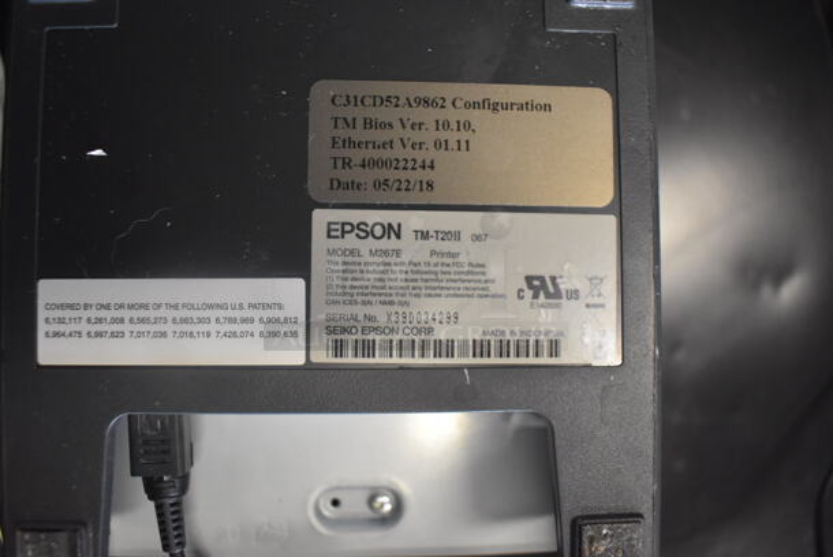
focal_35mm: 27
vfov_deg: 48.0
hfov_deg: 67.3
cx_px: 416
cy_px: 278
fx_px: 625
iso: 2500
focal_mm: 18
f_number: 3.5
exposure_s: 1/125
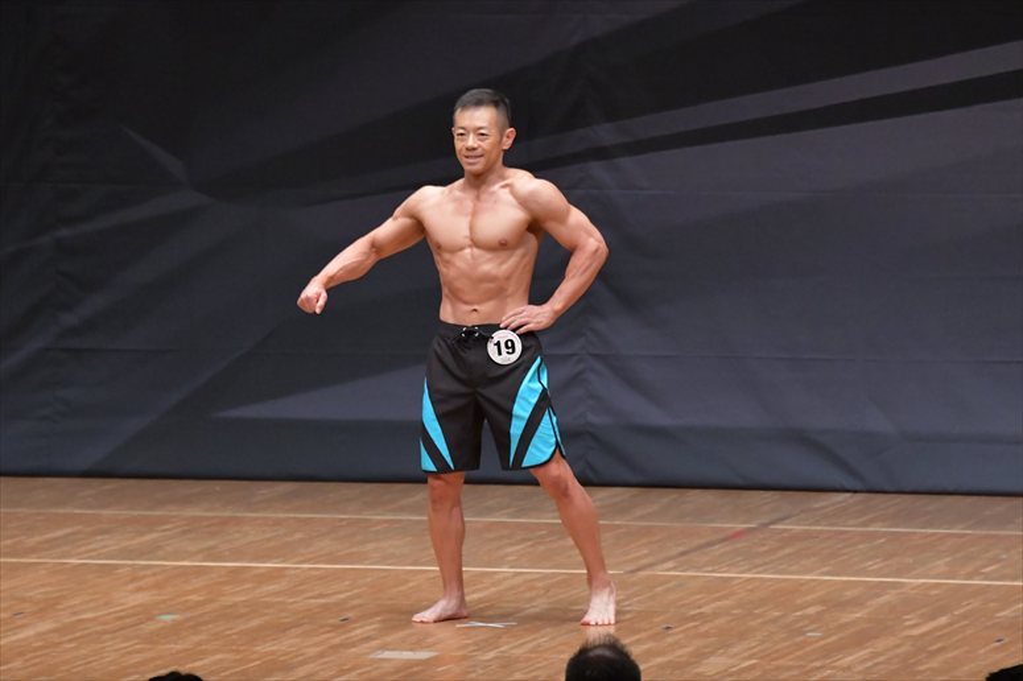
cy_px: 340
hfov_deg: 7.2
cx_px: 512
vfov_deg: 4.8
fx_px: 8095
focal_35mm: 285
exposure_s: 1/400
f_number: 5.6
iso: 6400
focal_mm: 190
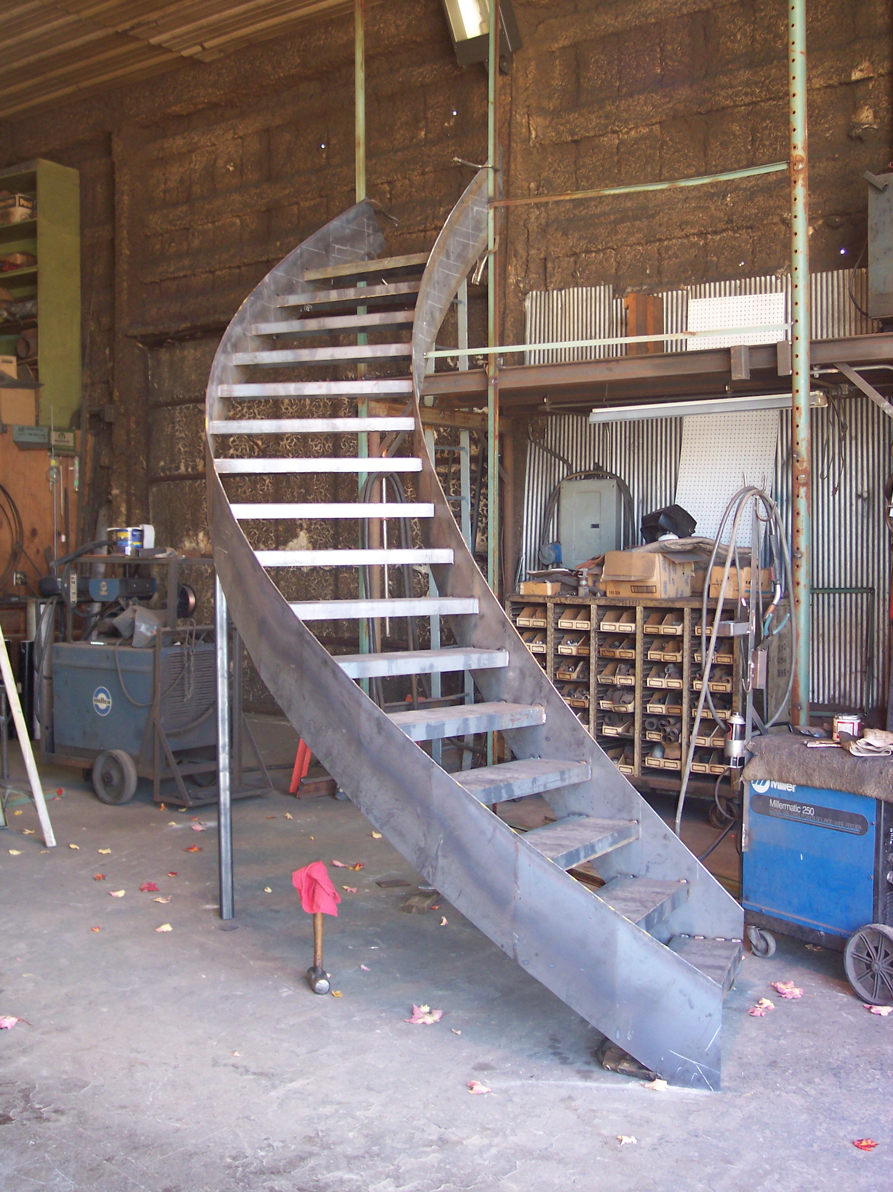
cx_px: 446
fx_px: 1308
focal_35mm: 38
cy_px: 596
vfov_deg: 49.0
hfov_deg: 37.7
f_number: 2.8
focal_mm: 8
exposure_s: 1/30
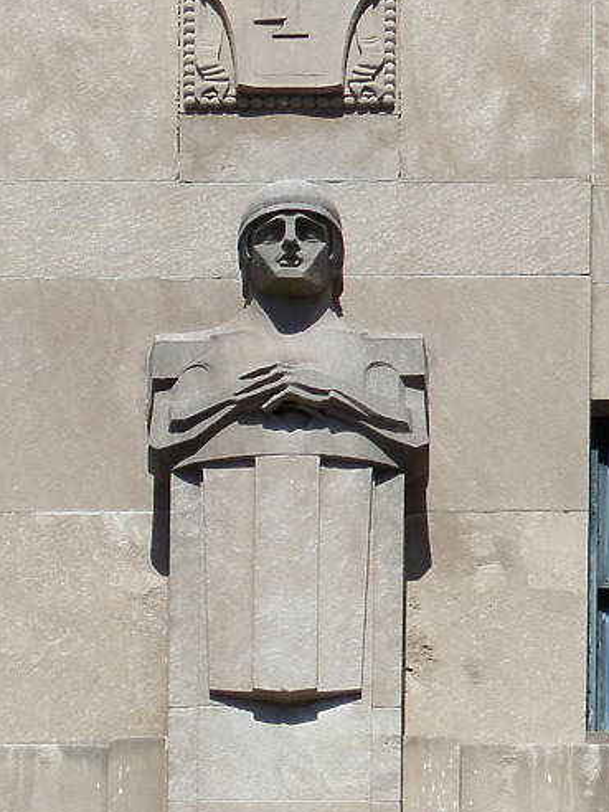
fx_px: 25639
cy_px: 310
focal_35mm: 1093
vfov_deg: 1.8
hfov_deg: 1.4
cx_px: 291
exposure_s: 1/1600
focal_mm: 107.6
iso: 100
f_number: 4.5
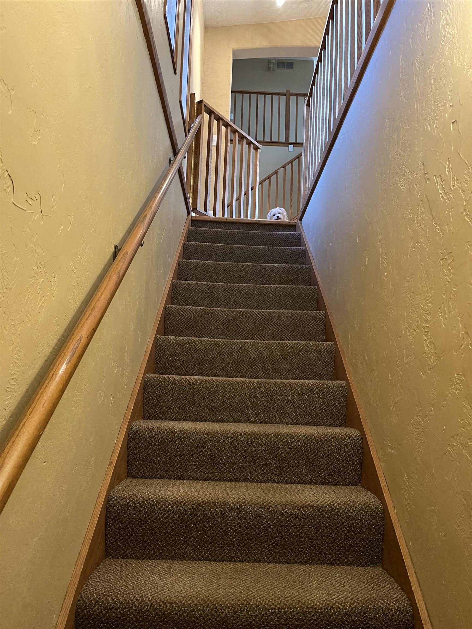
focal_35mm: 26
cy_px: 314
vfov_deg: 67.3
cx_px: 236
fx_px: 473
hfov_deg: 53.1
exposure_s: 1/40
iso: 400
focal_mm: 5.1
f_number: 1.6
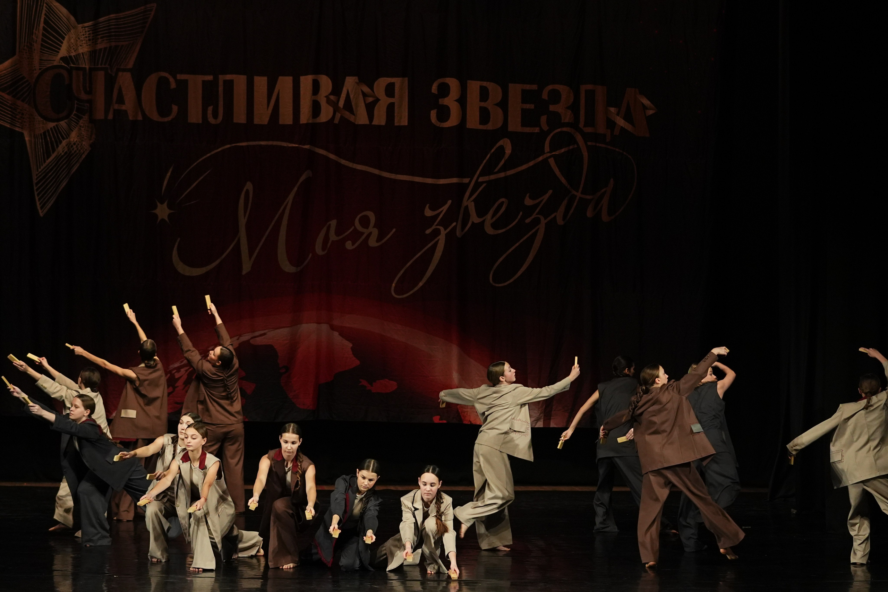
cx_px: 444
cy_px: 296
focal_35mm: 105
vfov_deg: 13.0
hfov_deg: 19.5
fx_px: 2590
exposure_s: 1/400
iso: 2500
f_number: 2.8
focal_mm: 70
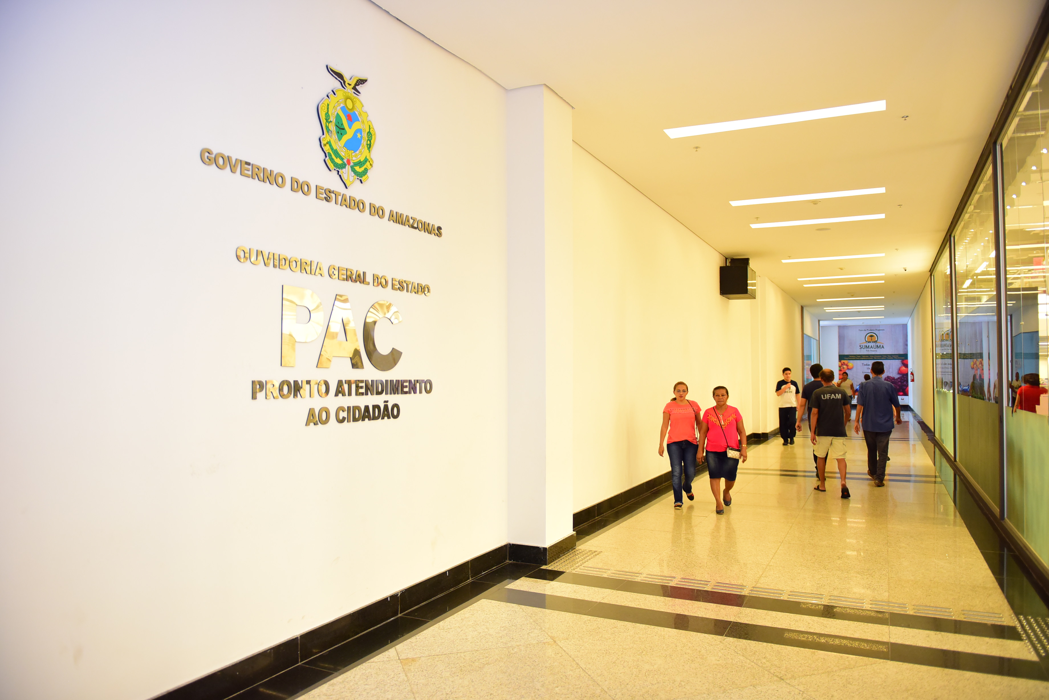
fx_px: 700
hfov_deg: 73.7
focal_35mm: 24
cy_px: 350
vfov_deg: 53.2
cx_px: 524
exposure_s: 1/125
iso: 2000
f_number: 2.8
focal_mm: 24
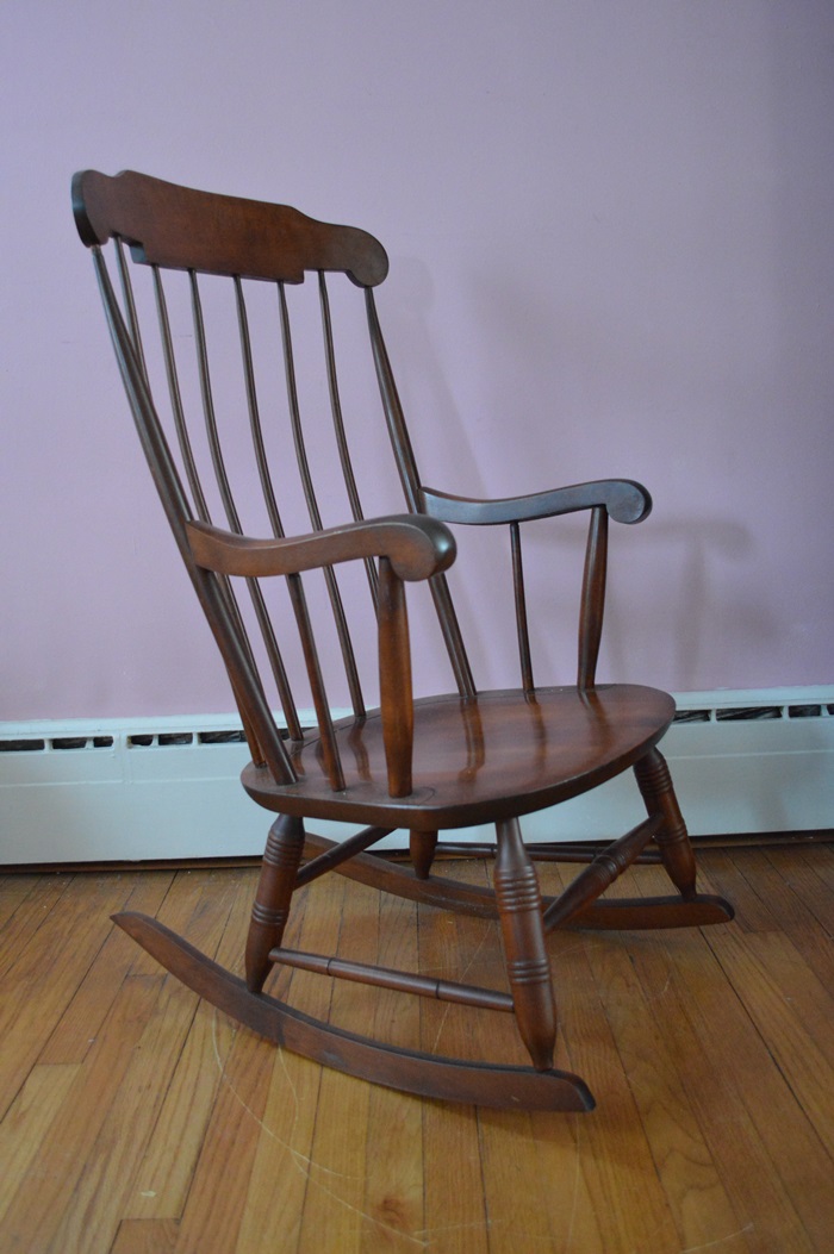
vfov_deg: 57.3
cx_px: 417
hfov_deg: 39.9
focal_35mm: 33
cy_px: 627
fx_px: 1149
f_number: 3.8
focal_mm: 22
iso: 3200
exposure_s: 1/25
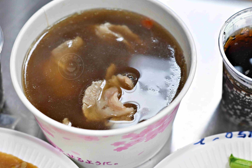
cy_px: 77
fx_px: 567
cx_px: 124
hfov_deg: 25.1
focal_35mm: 81
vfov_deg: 16.9
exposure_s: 1/200
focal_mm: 50
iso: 720
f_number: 3.2
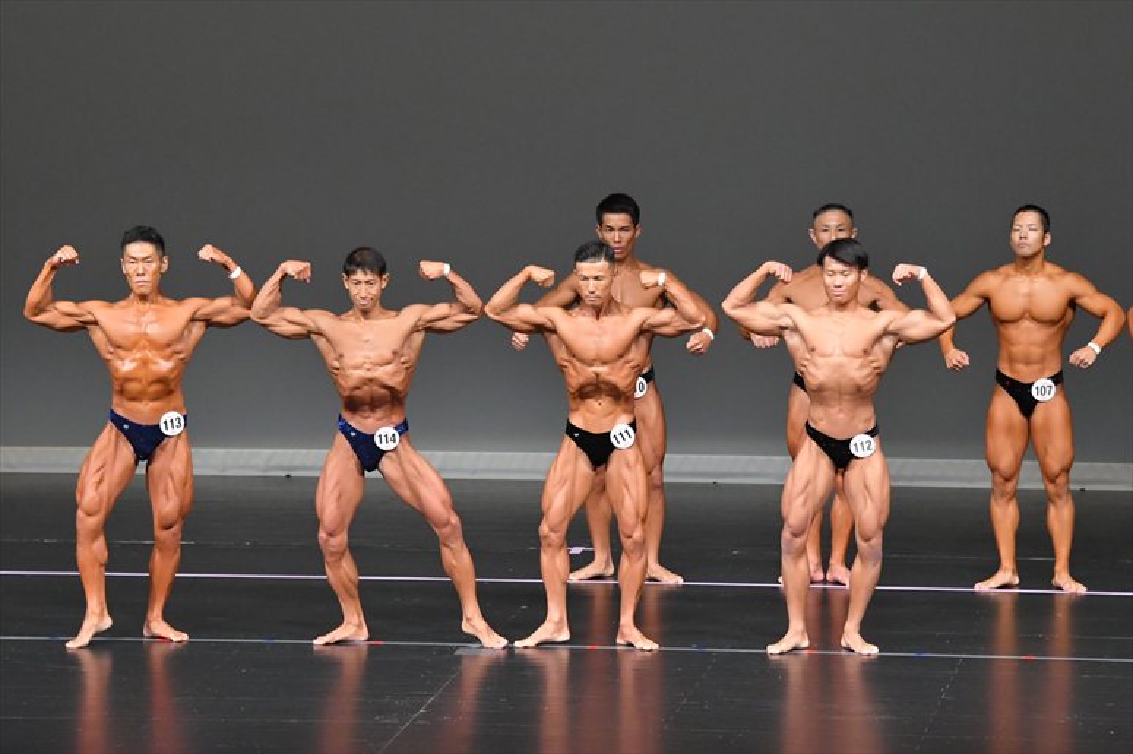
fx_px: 6826
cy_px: 377
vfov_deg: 6.3
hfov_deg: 9.5
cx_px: 566
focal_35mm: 217
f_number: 5.6
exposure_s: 1/400
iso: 5000
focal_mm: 145
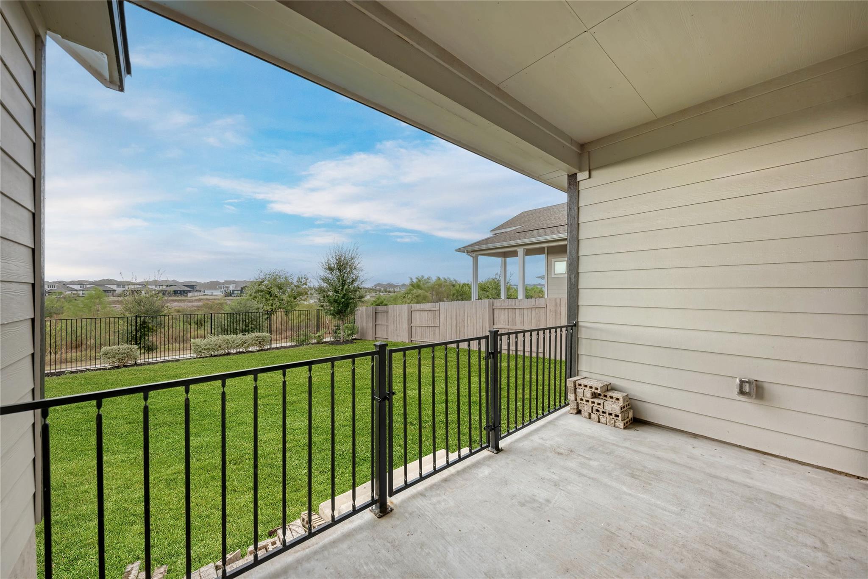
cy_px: 290
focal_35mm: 13
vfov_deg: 85.4
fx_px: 313
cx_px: 434
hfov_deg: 108.3
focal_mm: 13
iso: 200
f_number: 8
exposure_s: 1/200
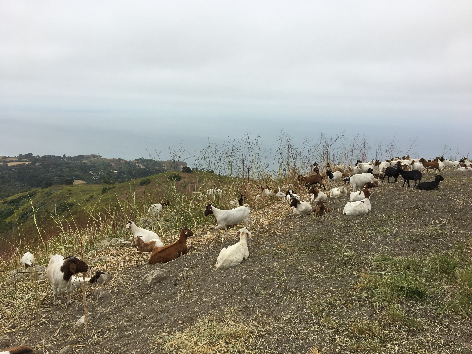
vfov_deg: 48.2
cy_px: 177
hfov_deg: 61.7
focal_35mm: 29
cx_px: 236
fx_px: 395
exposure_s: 1/2331
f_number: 2.2
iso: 25
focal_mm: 4.15
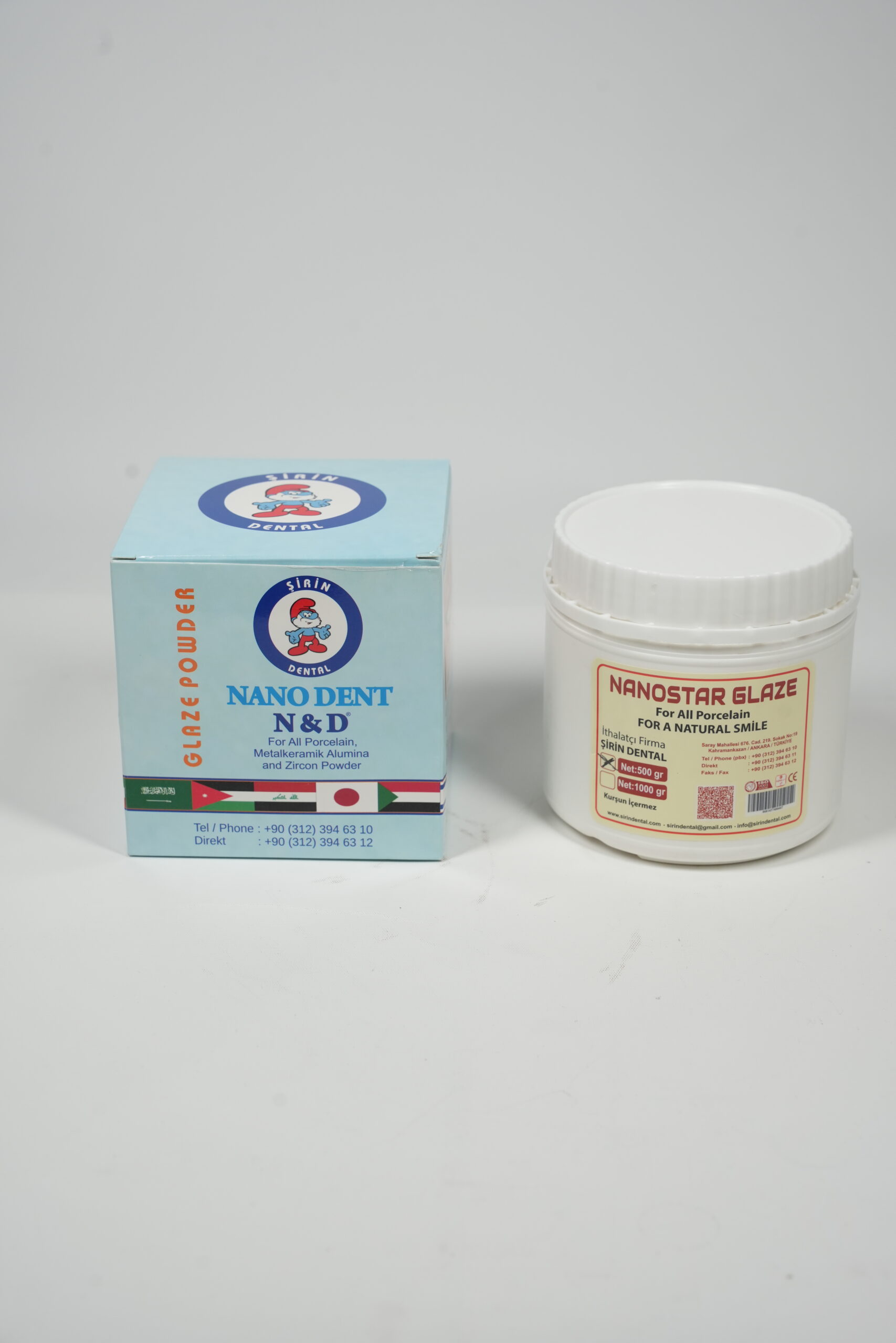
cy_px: 672
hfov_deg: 23.3
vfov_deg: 34.3
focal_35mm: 58
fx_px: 2176
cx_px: 448
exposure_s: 1/160
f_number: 8
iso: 800
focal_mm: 58.3
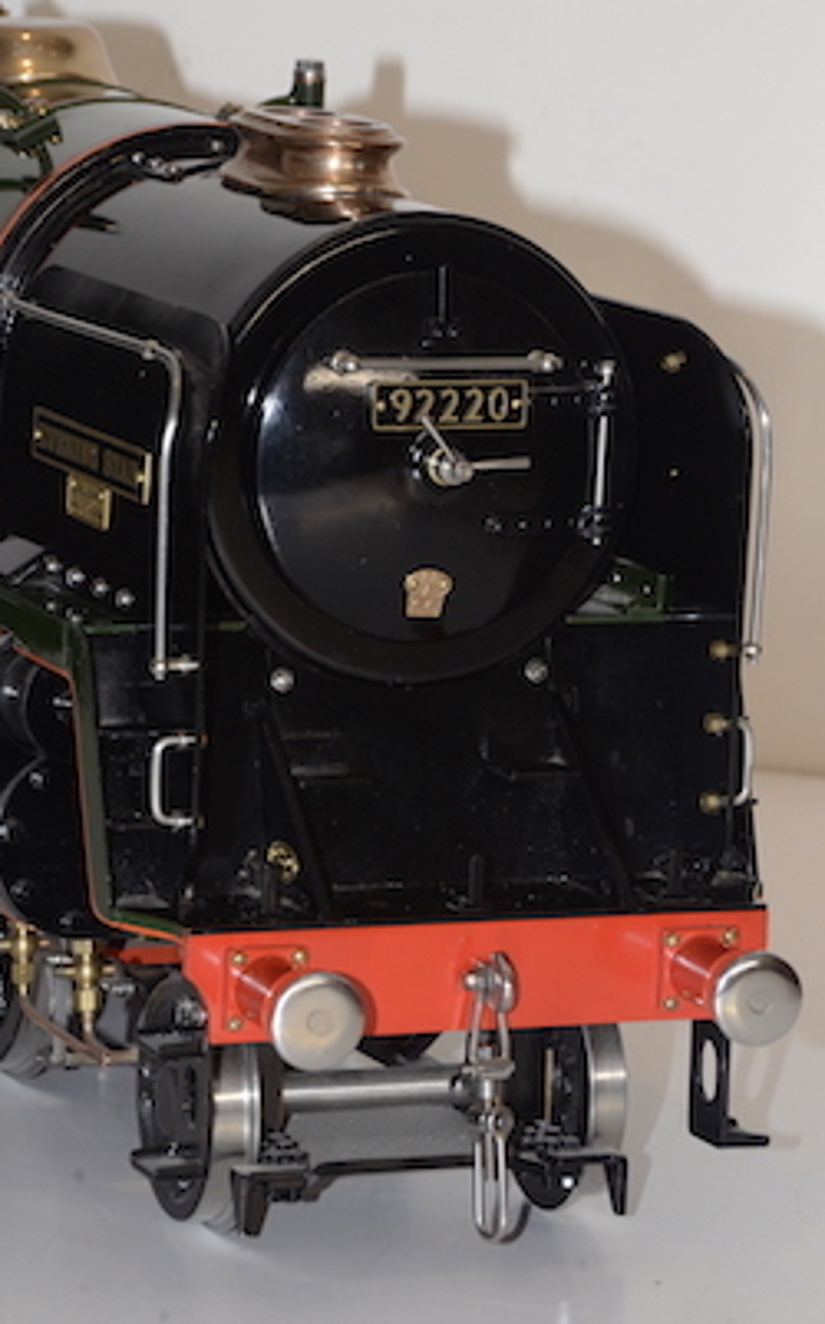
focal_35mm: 174
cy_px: 660
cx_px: 403
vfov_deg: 12.0
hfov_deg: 7.5
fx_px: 6271
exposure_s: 1/60
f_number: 14
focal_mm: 112
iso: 800
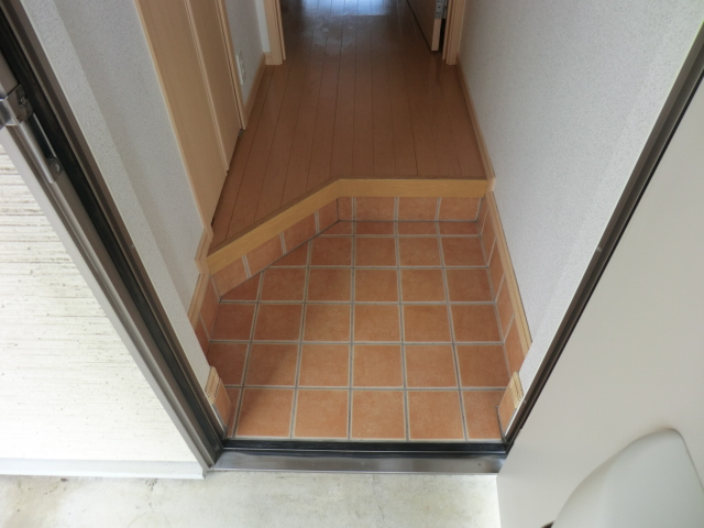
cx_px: 352
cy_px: 264
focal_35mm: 24
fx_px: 488
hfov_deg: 71.6
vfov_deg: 56.8
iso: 80
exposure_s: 1/80
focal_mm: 4.3
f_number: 3.2
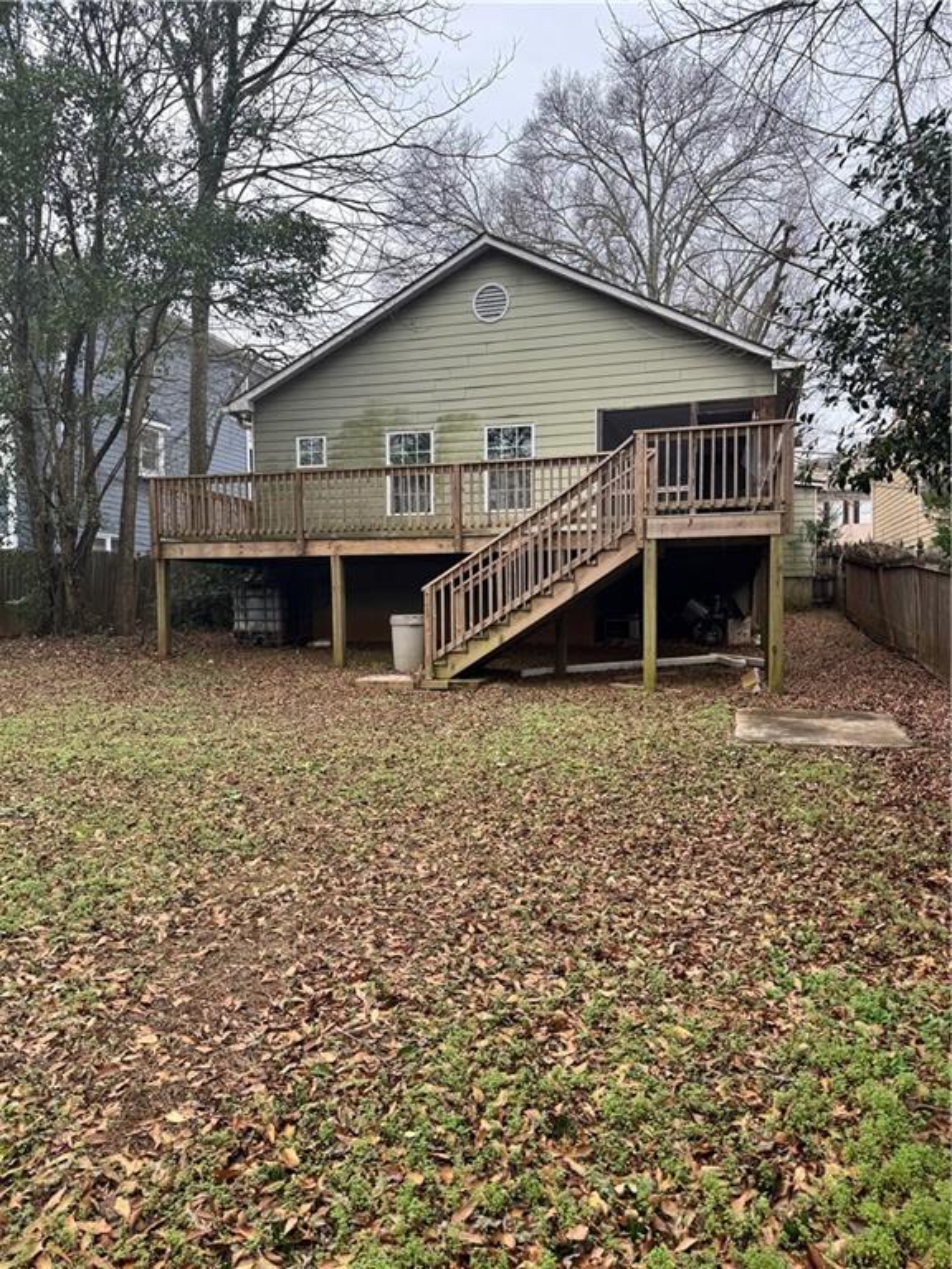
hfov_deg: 56.8
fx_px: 880
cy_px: 634
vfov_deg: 71.6
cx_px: 476
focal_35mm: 24
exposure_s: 1/457
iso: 80
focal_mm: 6.76
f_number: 1.78
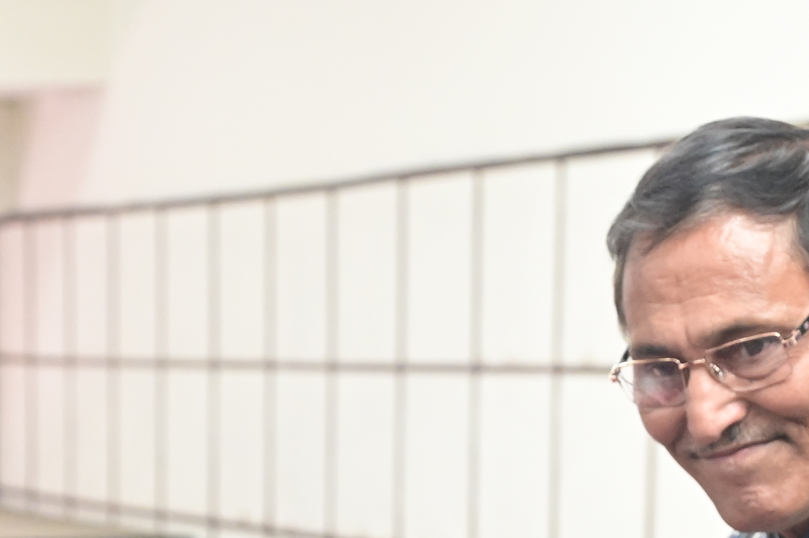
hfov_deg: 13.9
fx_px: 3301
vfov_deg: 9.1
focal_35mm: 147
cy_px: 801
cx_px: 198
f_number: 4.5
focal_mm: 46
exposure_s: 1/125
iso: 5000
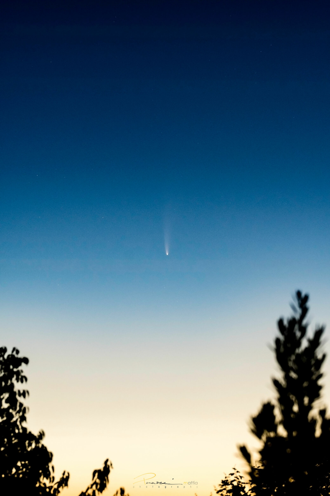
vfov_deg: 13.7
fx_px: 2062
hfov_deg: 9.1
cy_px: 248
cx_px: 165
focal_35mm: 150
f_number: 5
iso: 800
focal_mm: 100
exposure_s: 2
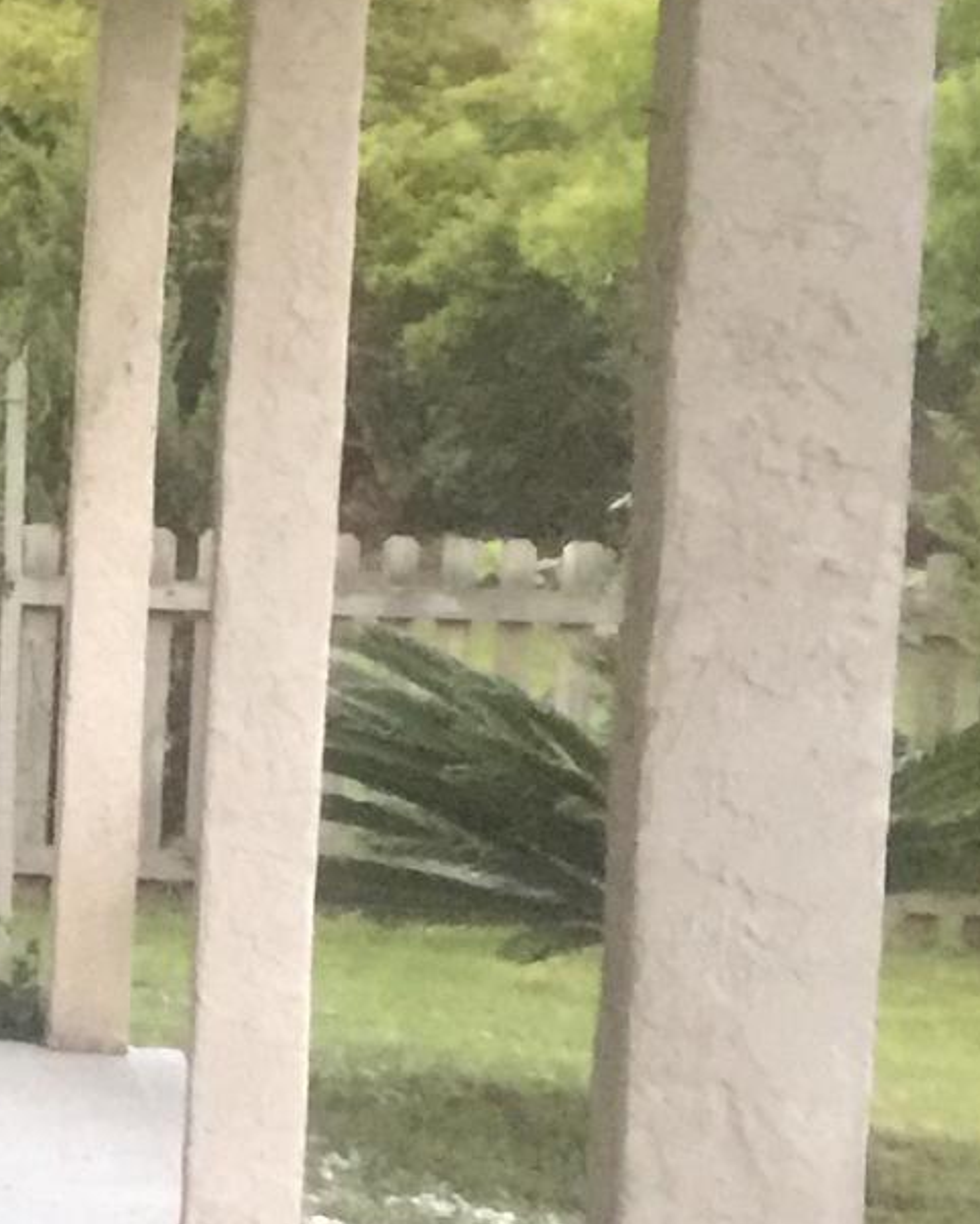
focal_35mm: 141
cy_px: 730
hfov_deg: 9.3
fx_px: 5109
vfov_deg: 13.7
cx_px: -1700
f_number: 2.2
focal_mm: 4.15
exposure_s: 1/15
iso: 125
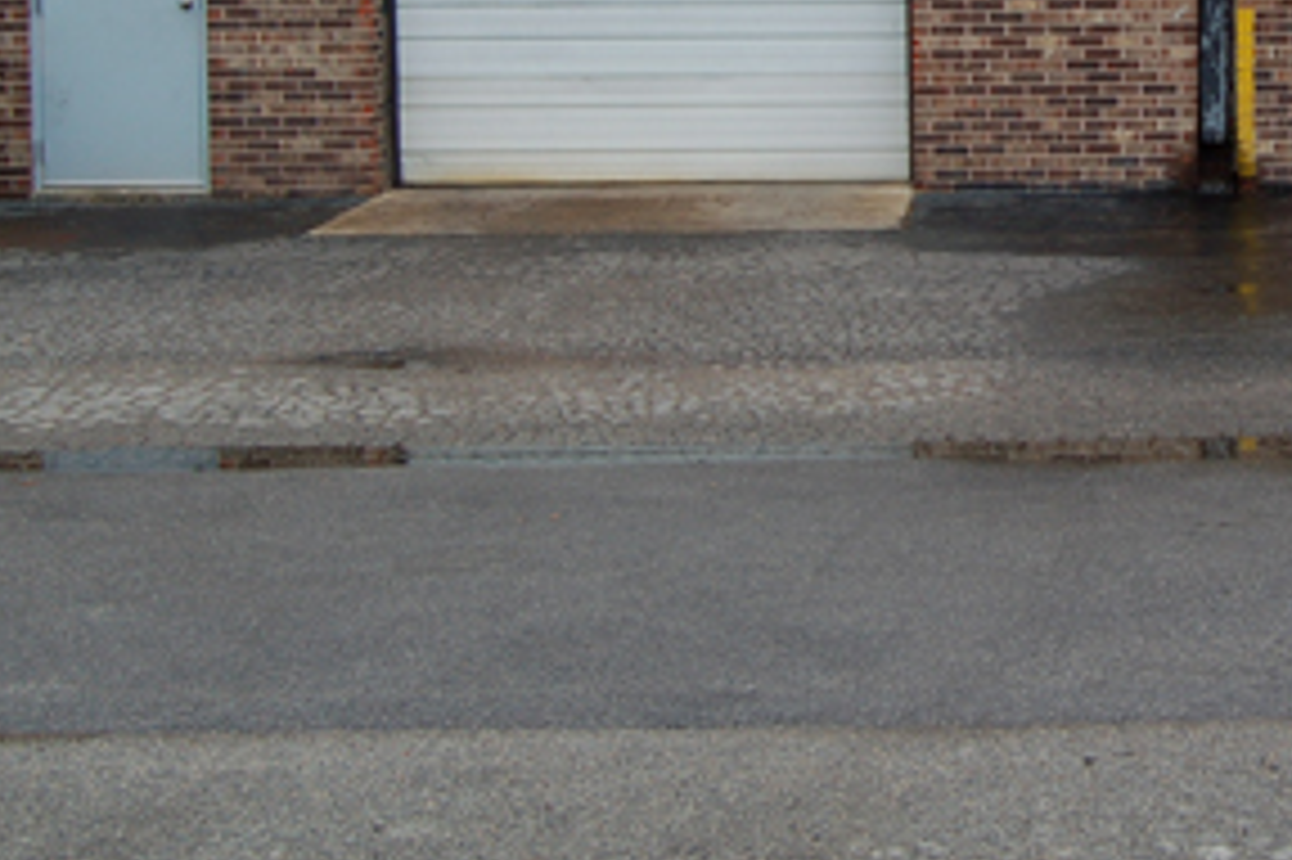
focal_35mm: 68
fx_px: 2439
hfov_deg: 28.5
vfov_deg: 19.4
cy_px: -23
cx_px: 1170
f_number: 6.3
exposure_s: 1/160
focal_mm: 20
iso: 200
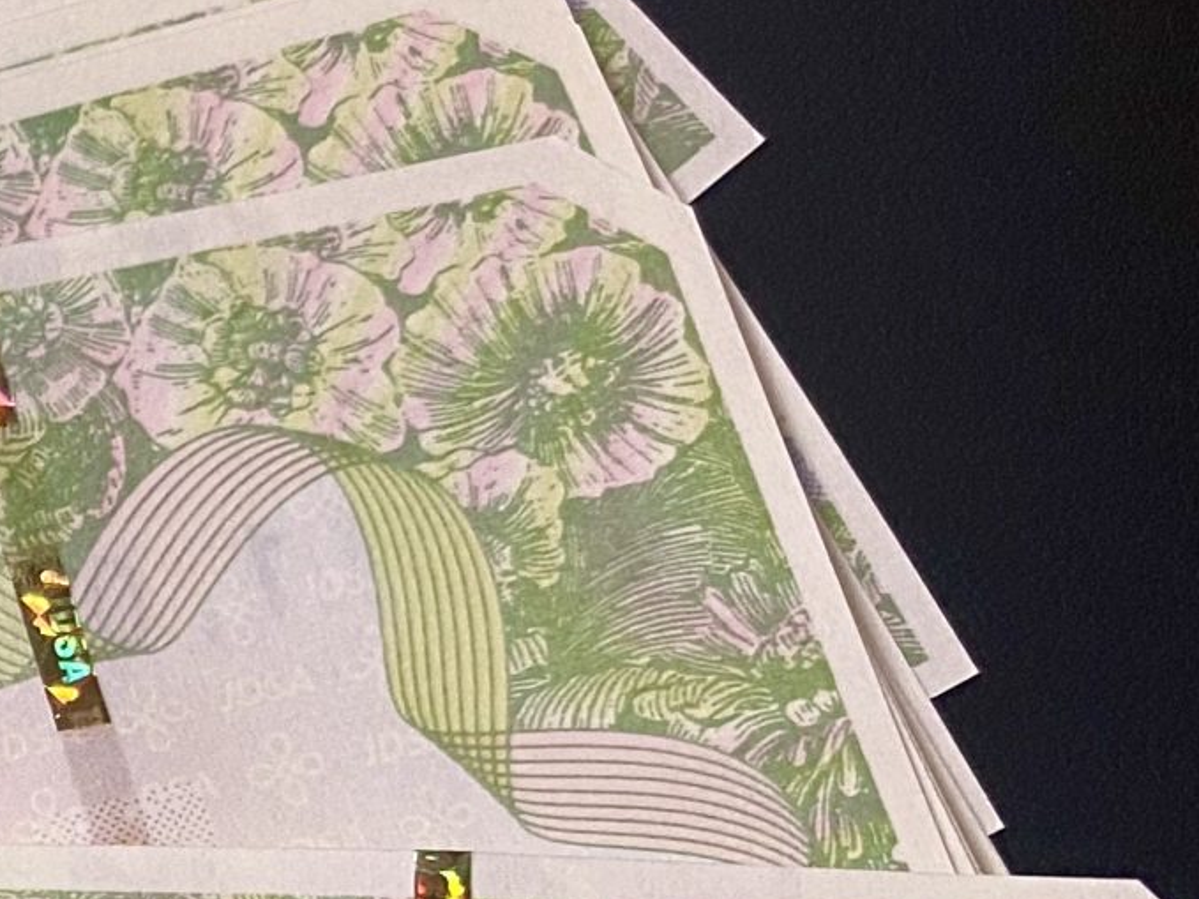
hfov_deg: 17.0
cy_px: 1206
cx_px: -860
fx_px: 3394
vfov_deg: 14.4
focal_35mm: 98
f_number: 1.8
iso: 80
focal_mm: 4.25
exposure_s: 1/50
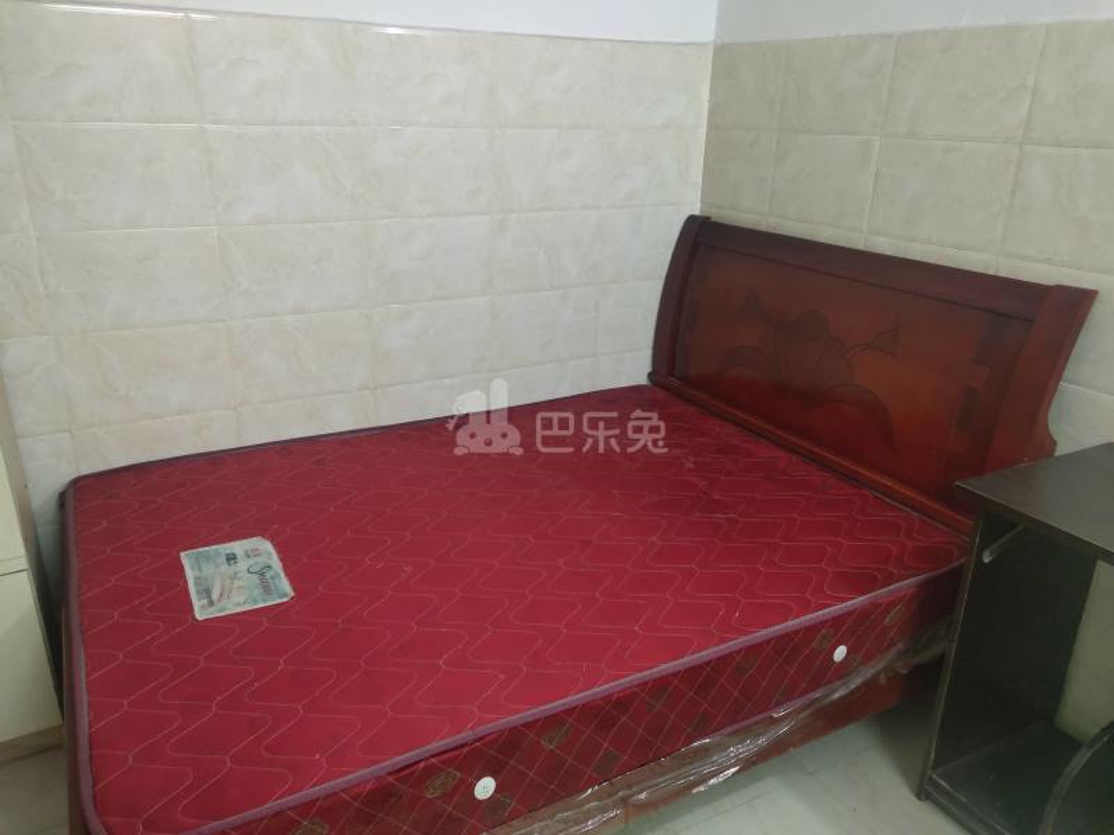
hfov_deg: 60.0
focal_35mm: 30
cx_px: 557
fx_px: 965
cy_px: 418
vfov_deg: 46.8
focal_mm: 4.35
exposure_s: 1/50
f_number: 1.8
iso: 460
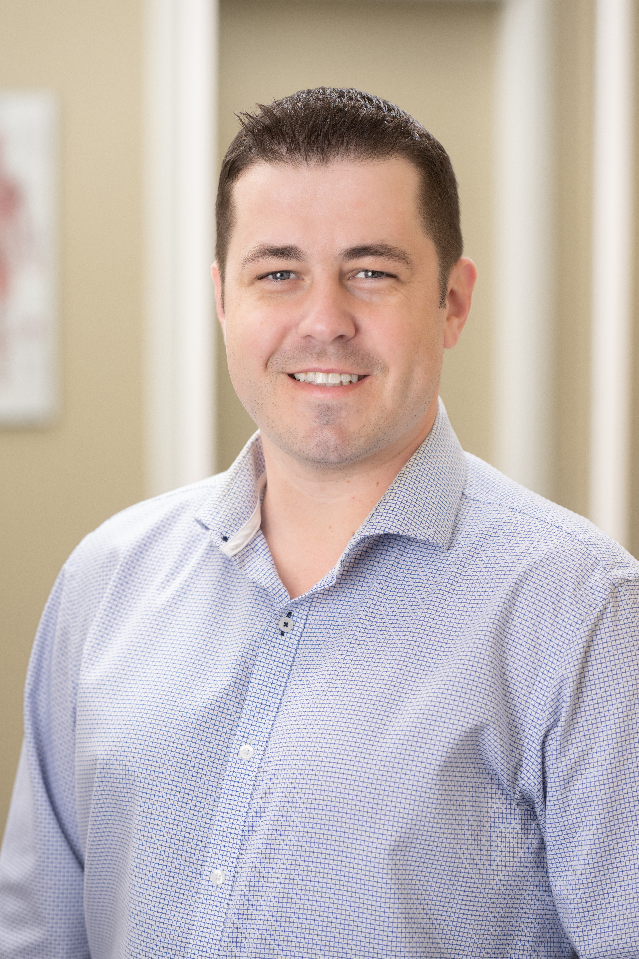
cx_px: 319
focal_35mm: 136
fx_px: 3621
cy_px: 481
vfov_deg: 15.1
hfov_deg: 10.1
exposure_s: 1/160
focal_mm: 135
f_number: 4.5
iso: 400
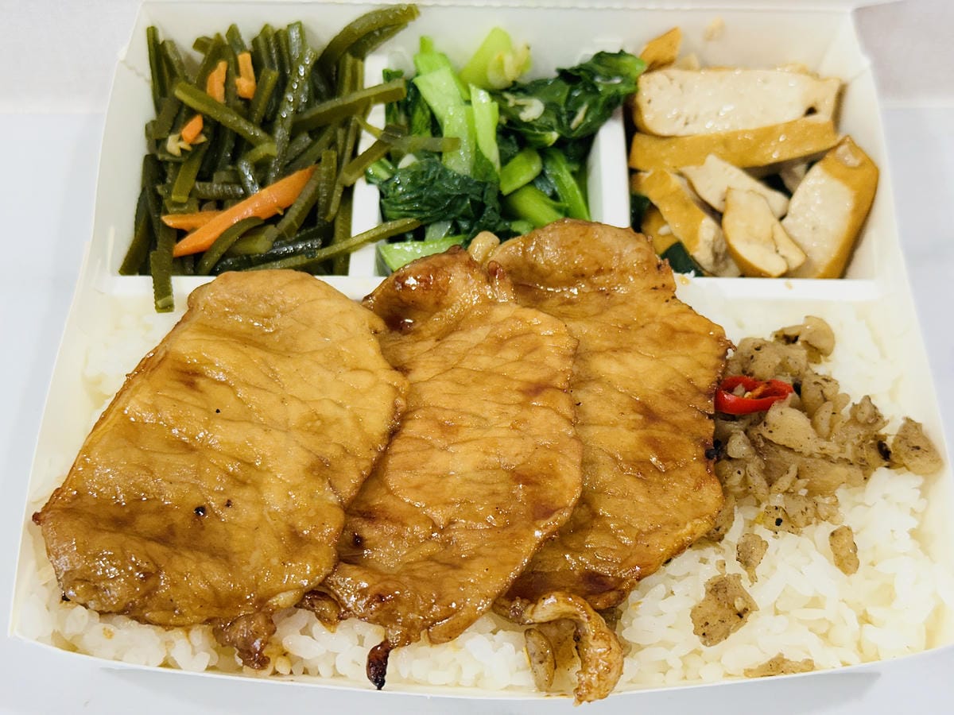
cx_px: 477
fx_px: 1323
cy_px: 358
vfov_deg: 30.3
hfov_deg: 39.7
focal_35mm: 48
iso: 125
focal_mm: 6.86
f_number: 1.78
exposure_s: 1/120
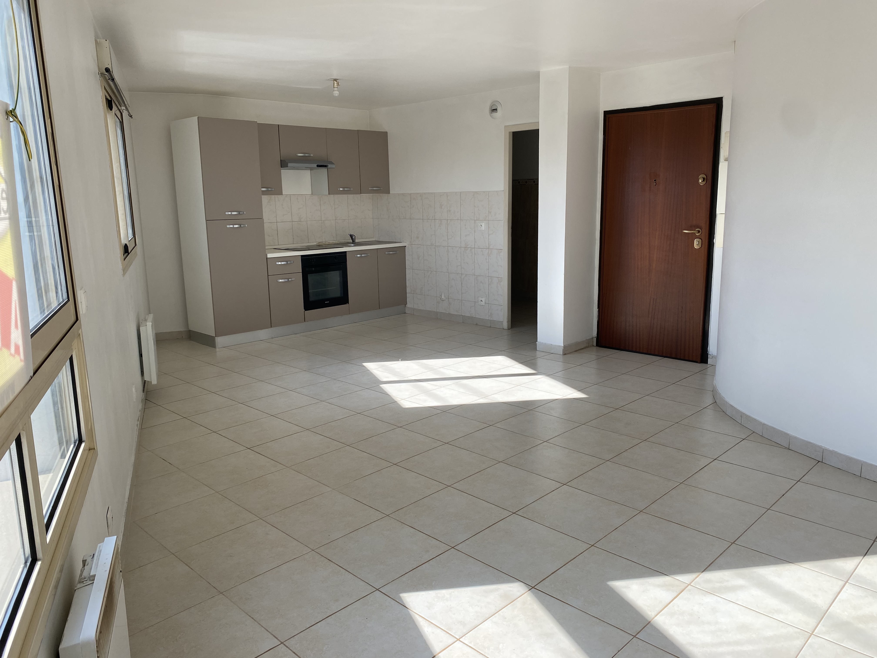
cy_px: 329
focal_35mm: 26
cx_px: 438
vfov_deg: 53.1
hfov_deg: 67.3
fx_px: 659
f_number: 1.8
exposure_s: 1/573
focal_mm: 4.25
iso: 32
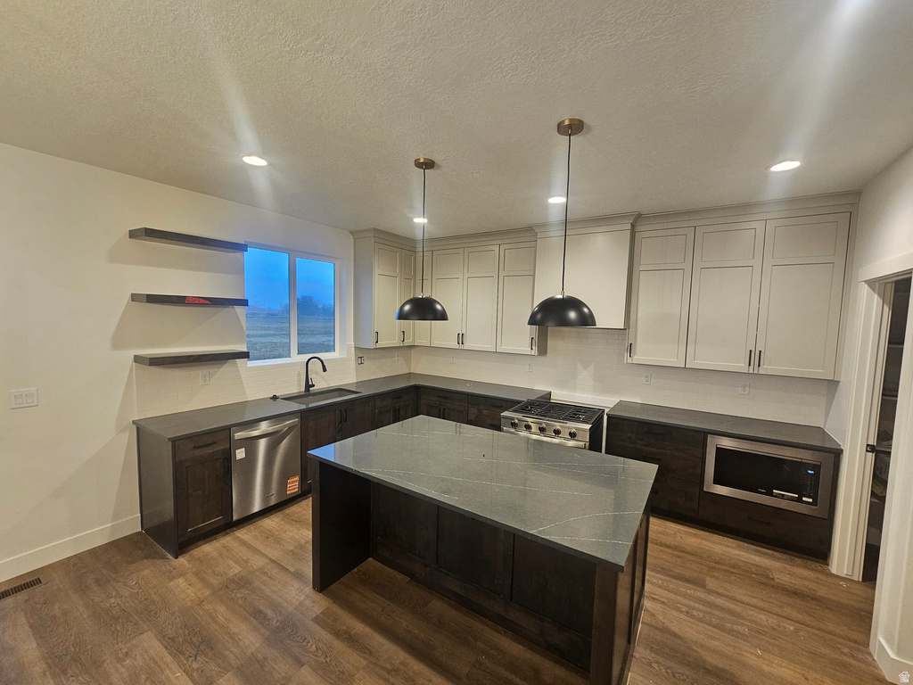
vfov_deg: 89.9
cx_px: 456
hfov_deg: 106.2
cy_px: 342
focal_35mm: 13
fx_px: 343
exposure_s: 1/60
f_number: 2.2
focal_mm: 2.2
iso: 250
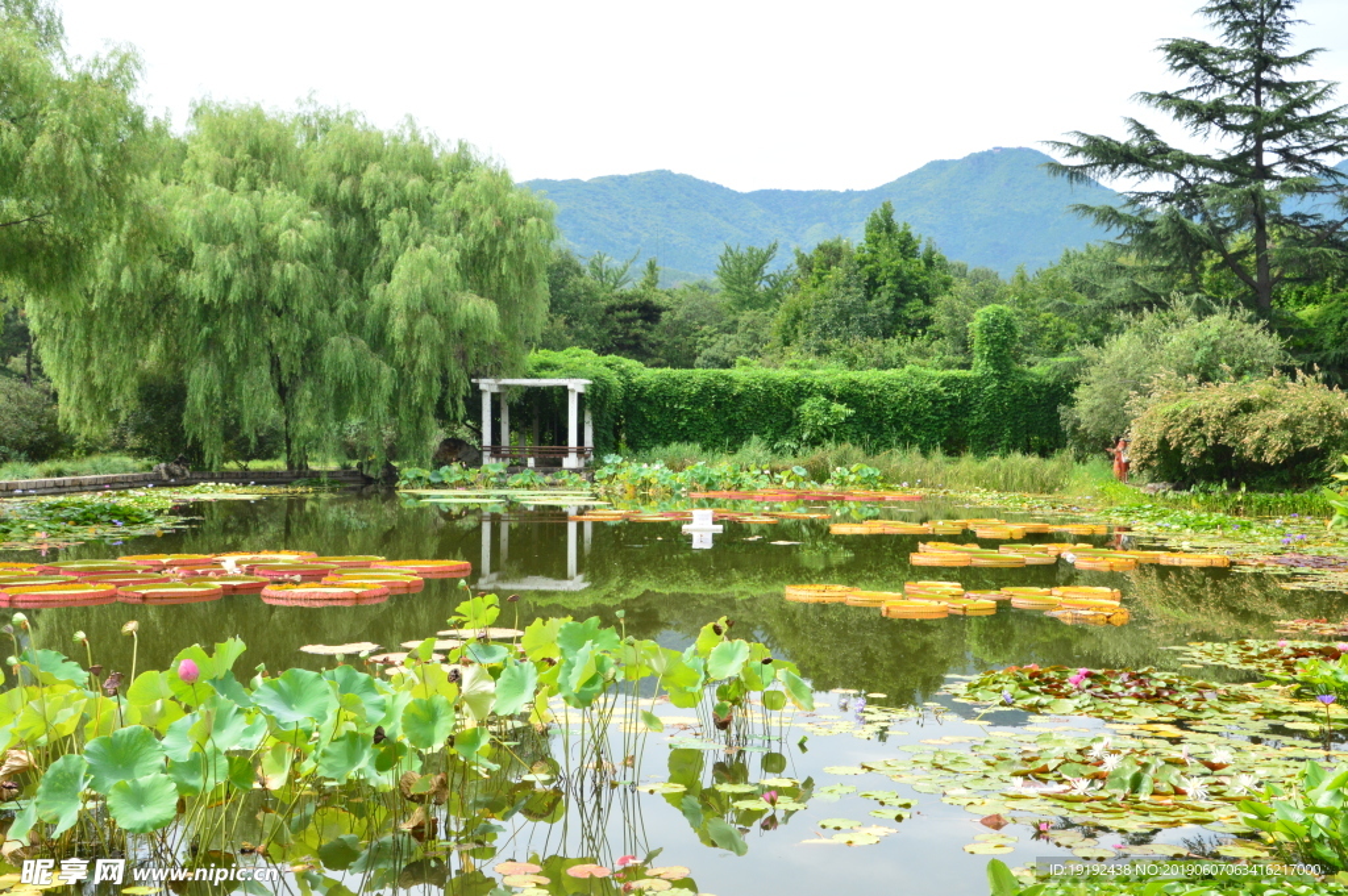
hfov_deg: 43.6
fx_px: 1684
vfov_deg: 29.8
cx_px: 674
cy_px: 448
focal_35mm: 45
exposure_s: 1/250
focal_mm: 30
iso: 720
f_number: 16
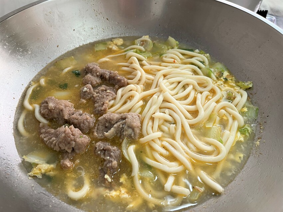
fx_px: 213
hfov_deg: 67.3
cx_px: 142
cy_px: 106
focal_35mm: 26
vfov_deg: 53.0
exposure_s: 1/60
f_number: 1.6
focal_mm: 5.1
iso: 125
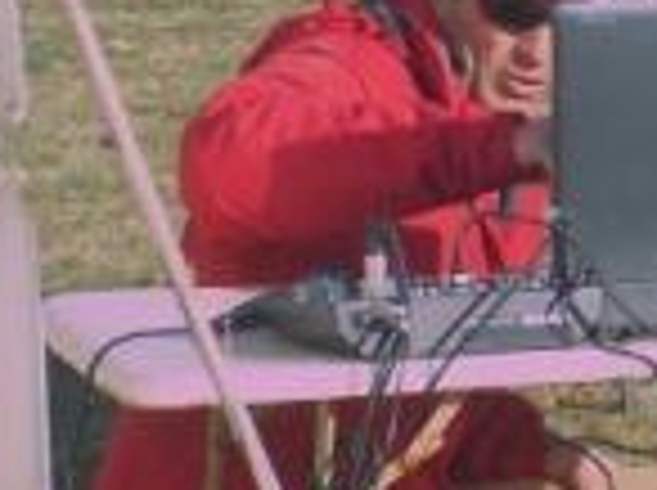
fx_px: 5931
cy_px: 225
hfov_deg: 6.3
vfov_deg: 4.7
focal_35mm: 313
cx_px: 580
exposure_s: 1/350
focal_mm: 16.8
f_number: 4.6
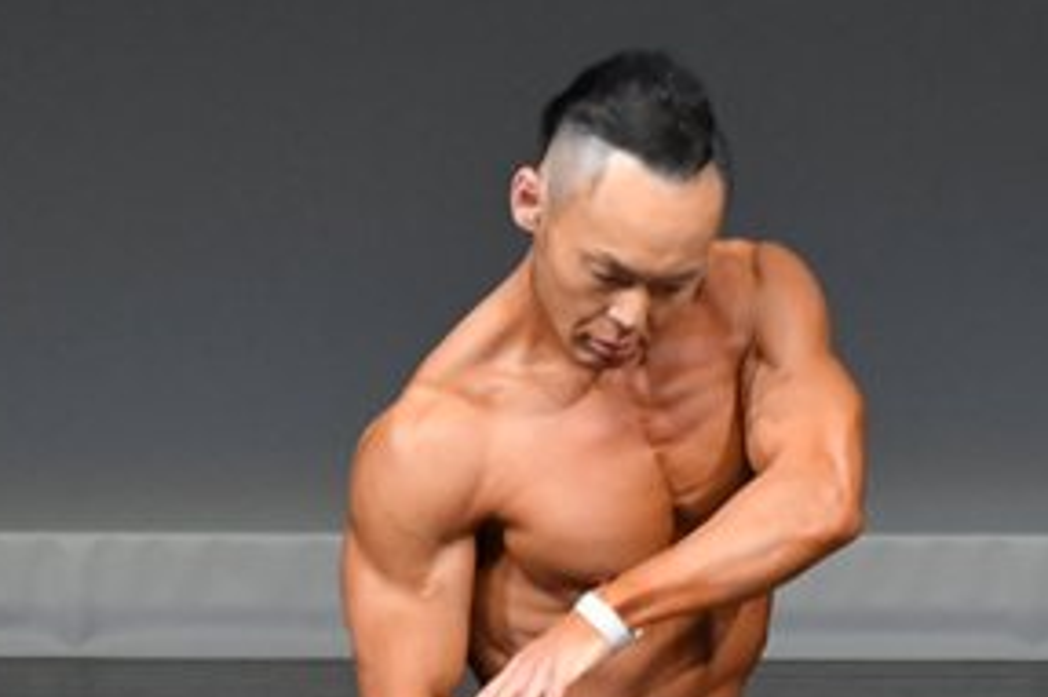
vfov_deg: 1.1
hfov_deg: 1.7
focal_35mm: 1215
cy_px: 693
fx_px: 35348
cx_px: 663
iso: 4000
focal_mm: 300
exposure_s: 1/400
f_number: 5.6
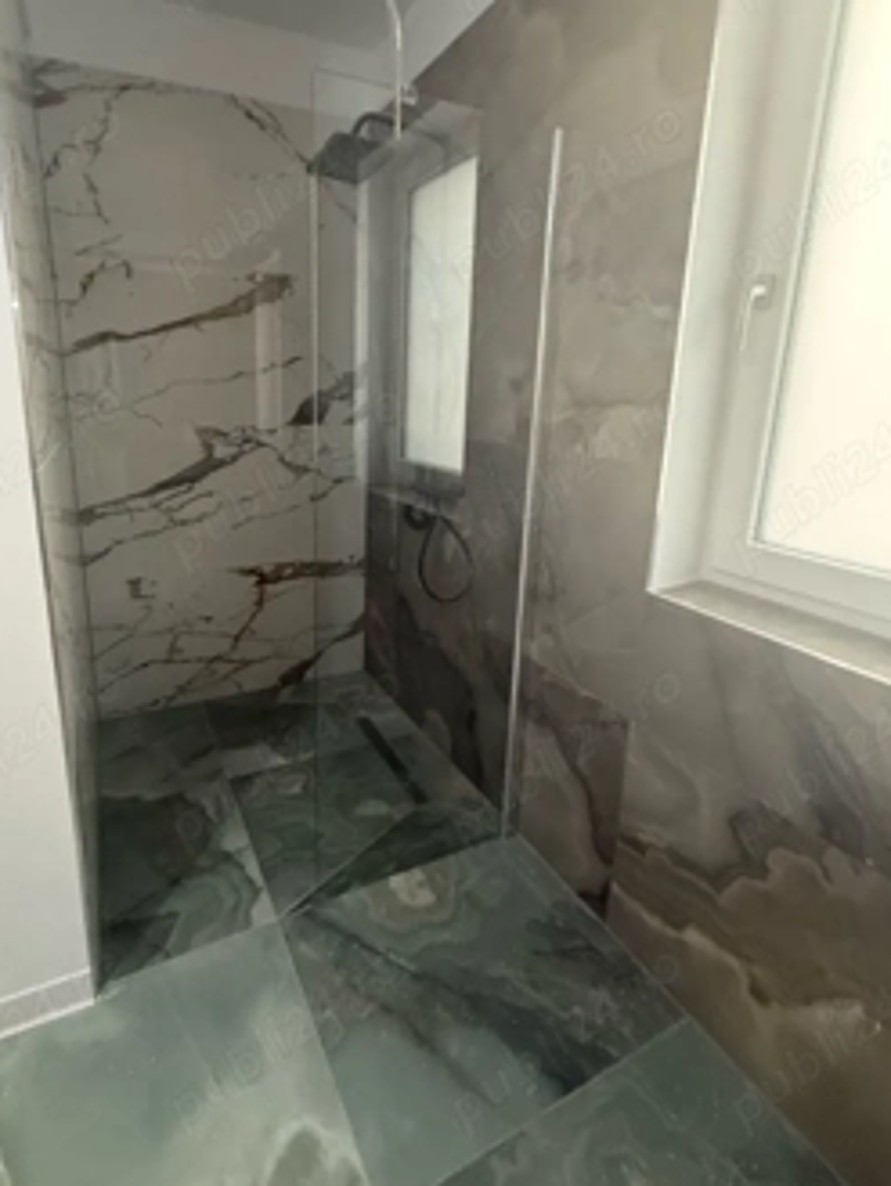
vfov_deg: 90.6
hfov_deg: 74.0
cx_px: 357
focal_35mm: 17
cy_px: 519
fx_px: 583
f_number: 2.2
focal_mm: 2.22
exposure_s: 1/60
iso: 400
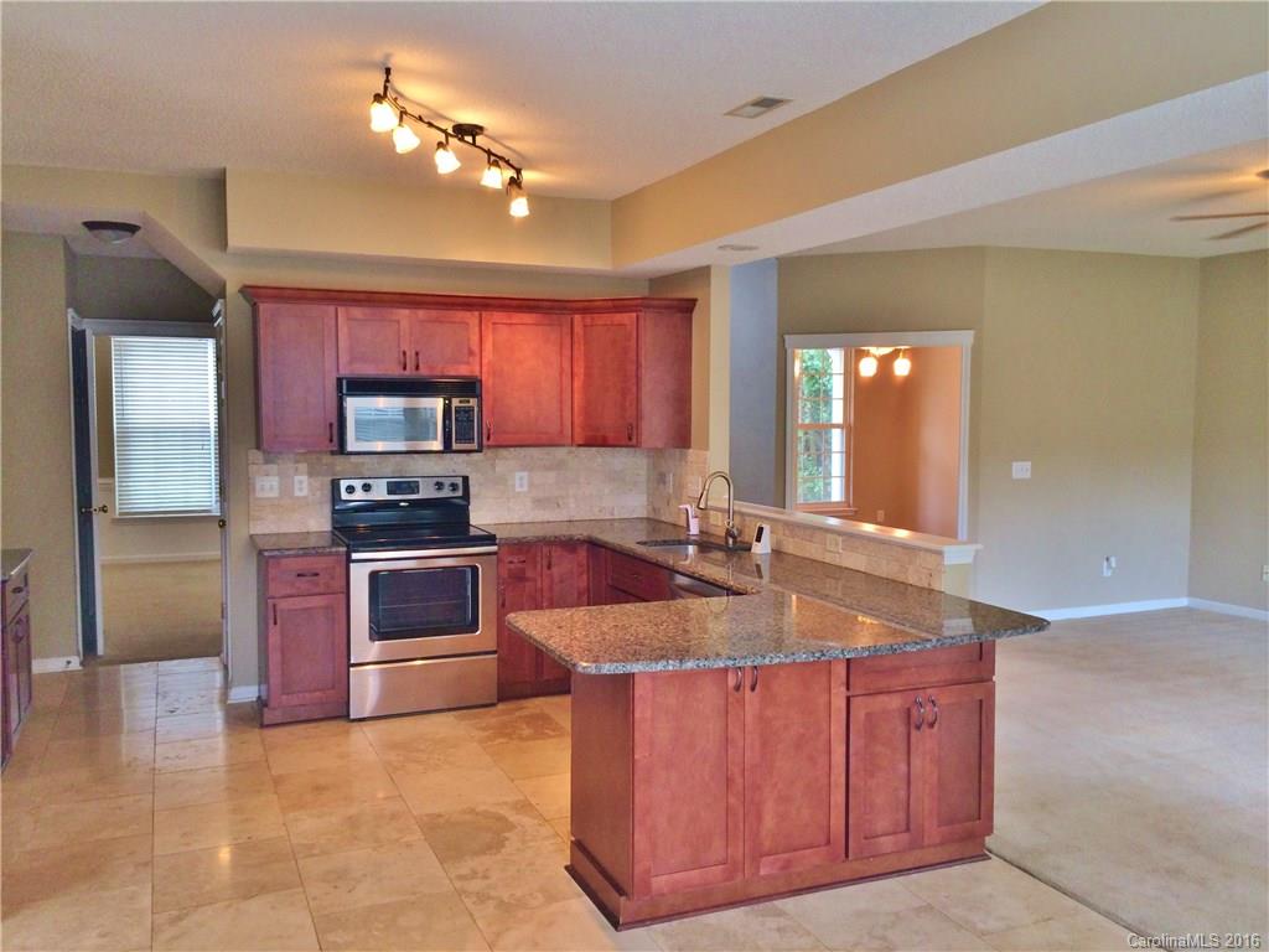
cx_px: 634
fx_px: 1100
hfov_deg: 60.0
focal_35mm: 30
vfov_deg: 46.8
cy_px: 476
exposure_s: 1/30
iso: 64
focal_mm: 4.12
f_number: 2.2
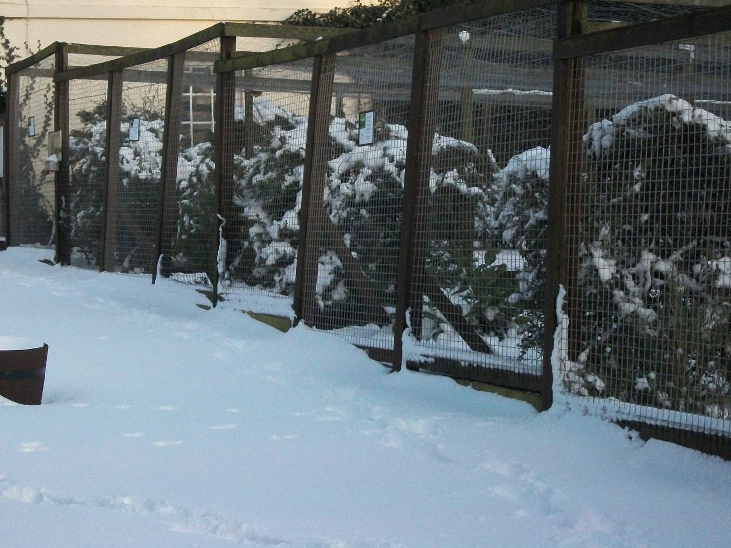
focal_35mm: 94
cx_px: 326
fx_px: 1985
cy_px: 229
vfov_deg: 15.7
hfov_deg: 20.9
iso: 374
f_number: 4.6
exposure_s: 1/500
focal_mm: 13.7
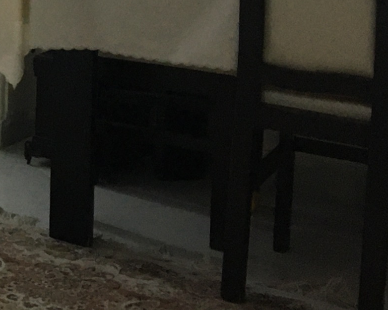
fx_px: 1676
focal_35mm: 146
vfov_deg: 10.3
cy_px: -109
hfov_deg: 12.1
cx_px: -308
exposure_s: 1/33
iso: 125
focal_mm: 4.15
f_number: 2.2
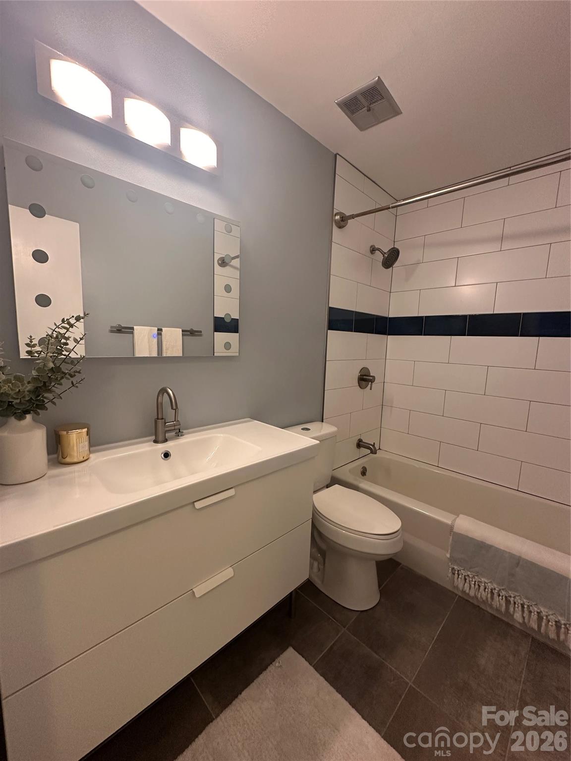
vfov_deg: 102.1
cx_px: 286
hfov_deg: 85.7
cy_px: 380
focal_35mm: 14
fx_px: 308
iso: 250
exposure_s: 1/60
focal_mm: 2.22
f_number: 2.2
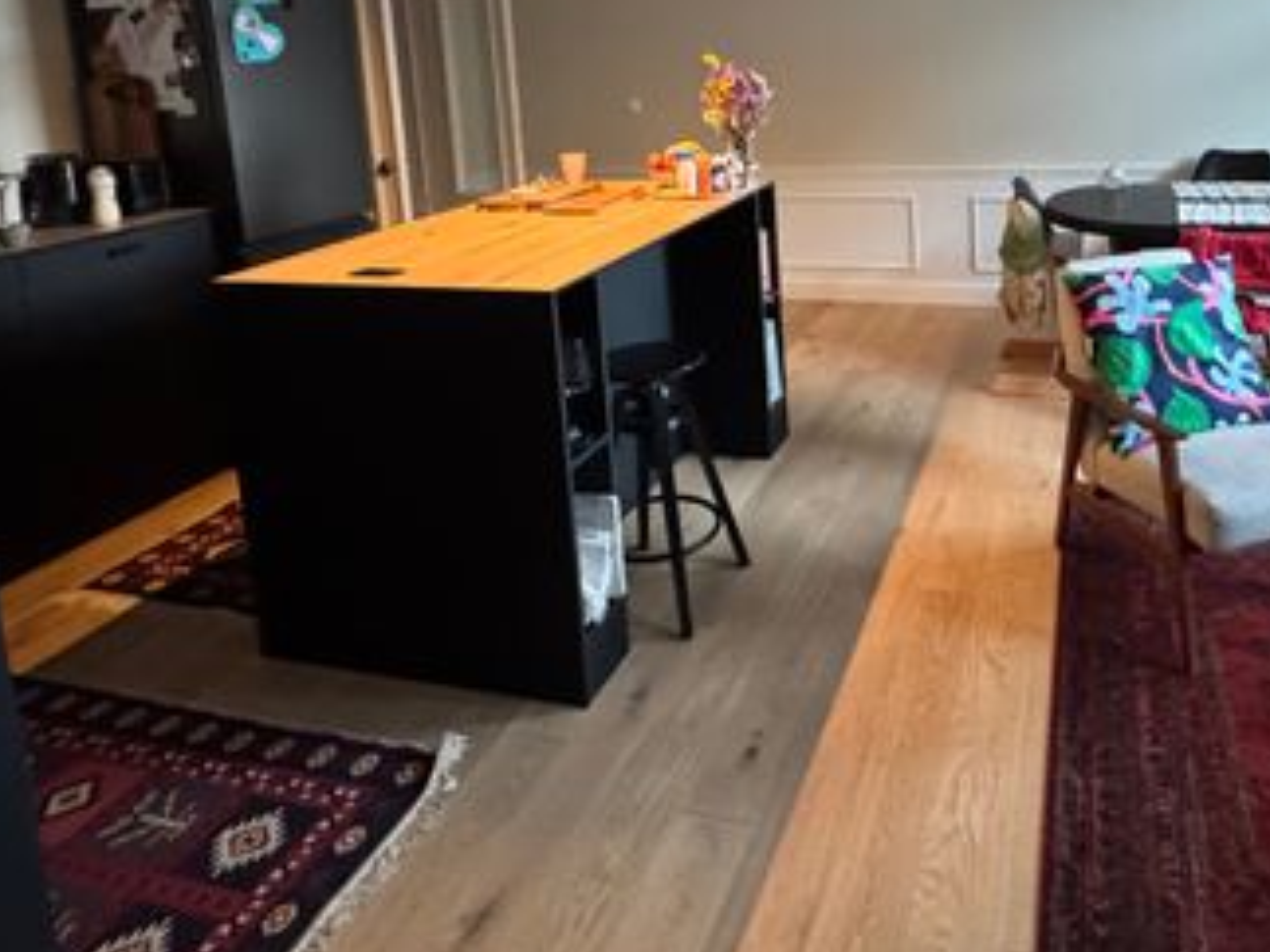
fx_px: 954
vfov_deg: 49.1
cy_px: 153
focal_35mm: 26
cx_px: 841
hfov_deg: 65.6
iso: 1250
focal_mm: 2.22
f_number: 2.2
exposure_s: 1/52
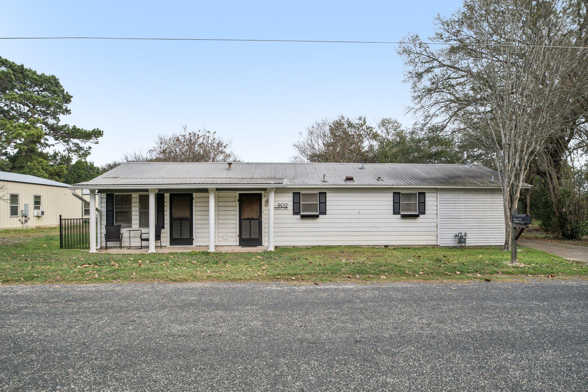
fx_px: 359
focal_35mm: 22
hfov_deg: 78.6
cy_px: 196
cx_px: 294
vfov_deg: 57.2
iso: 400
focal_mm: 15
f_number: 8
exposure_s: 1/500
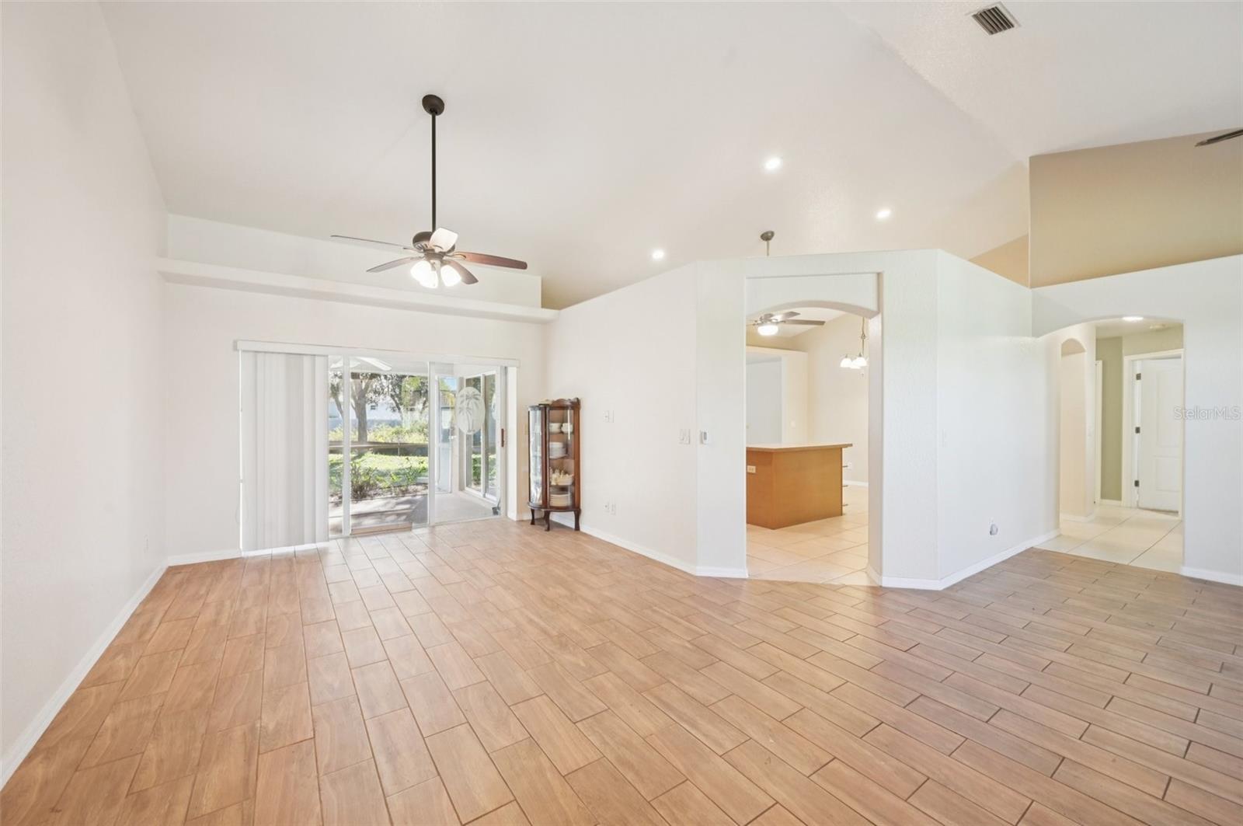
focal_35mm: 14
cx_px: 622
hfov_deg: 104.3
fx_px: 483
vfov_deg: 81.1
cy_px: 413
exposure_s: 1/15
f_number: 8
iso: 400
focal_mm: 14
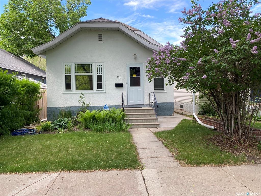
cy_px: 98
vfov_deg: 53.1
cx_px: 130
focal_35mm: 26
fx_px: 196
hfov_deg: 67.3
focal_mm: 4.25
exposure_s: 1/283
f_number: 1.8
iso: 32
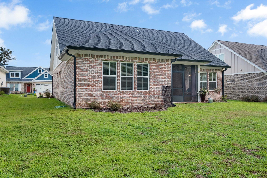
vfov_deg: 45.0
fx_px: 215
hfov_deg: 63.7
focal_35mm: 29
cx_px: 134
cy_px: 89
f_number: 8
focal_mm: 19.1
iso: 250
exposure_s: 1/120
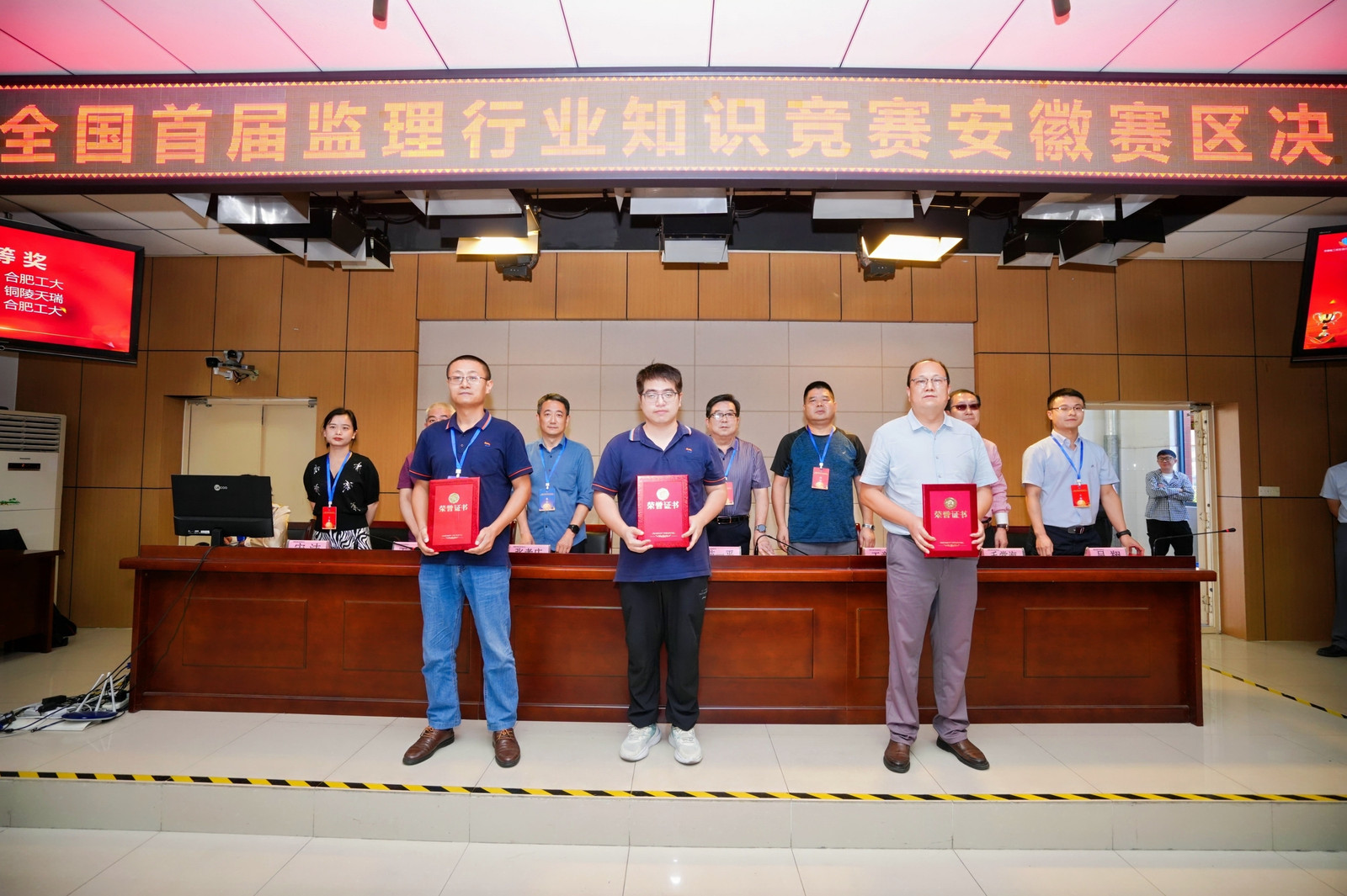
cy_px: 448
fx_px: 598
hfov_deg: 96.8
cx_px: 674
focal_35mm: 16
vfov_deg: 73.7
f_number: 4
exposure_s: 1/125
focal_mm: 16
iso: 640
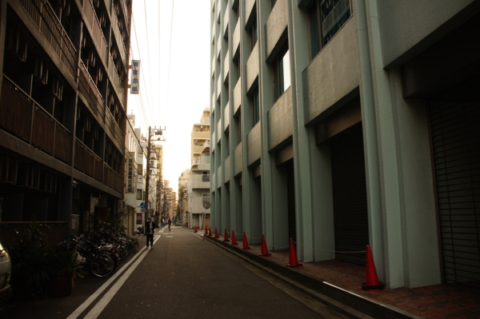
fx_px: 360
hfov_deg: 67.4
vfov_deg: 47.9
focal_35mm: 27
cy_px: 160
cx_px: 240
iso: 200
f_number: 5.6
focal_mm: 18
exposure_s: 1/50
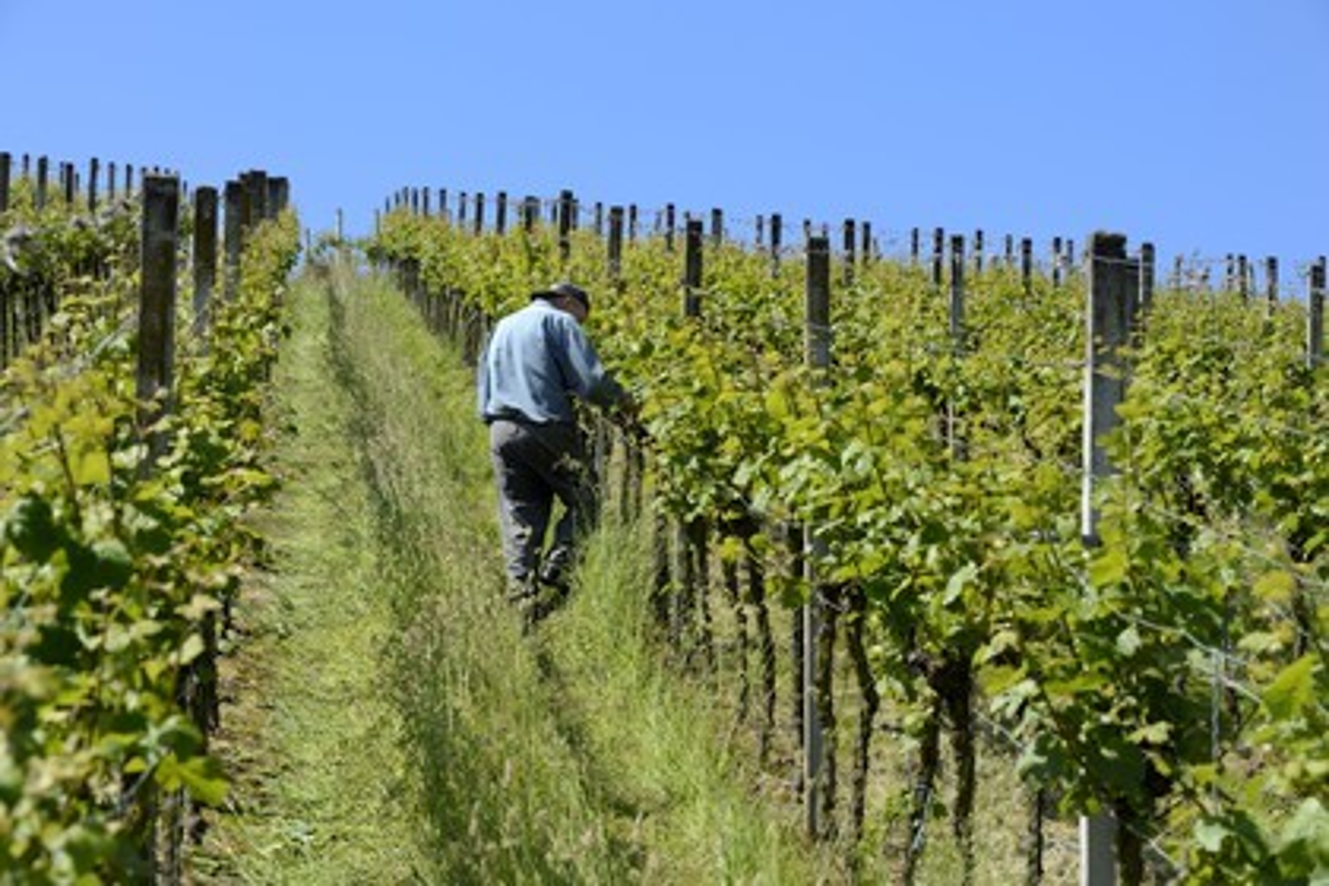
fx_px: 4134
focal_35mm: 112
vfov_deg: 12.2
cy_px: 443
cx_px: 664
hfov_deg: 18.3
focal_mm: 112
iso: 200
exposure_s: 1/320
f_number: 10
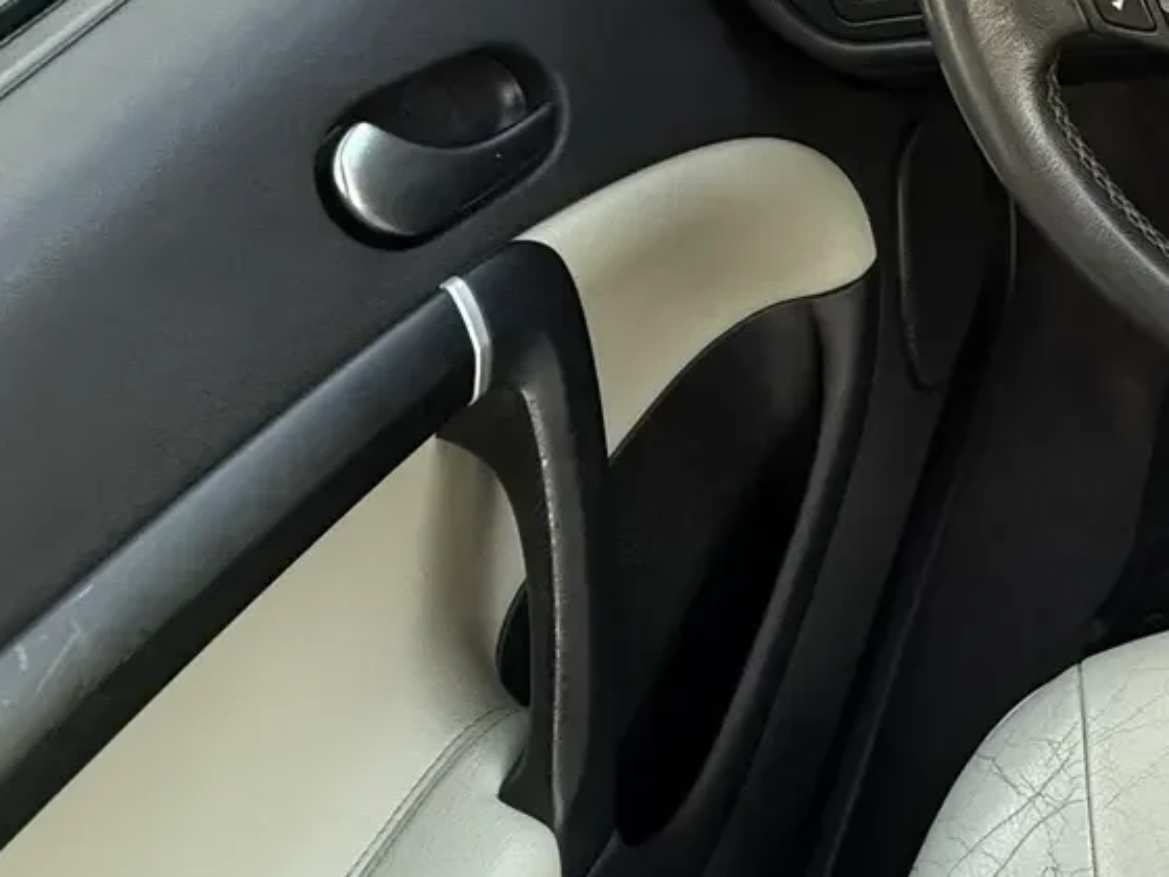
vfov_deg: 35.0
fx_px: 1351
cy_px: 190
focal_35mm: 40
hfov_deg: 34.5
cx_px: 1488
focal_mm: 2.22
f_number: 2.2
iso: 320
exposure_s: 1/99
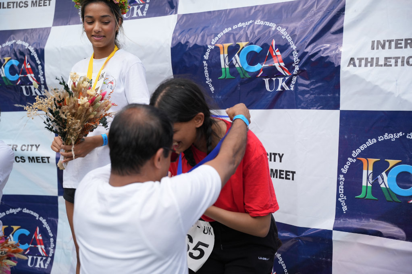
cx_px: 206
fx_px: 508
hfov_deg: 44.1
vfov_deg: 30.2
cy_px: 137
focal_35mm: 44
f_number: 2.8
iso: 250
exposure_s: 1/3200
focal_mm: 44.4
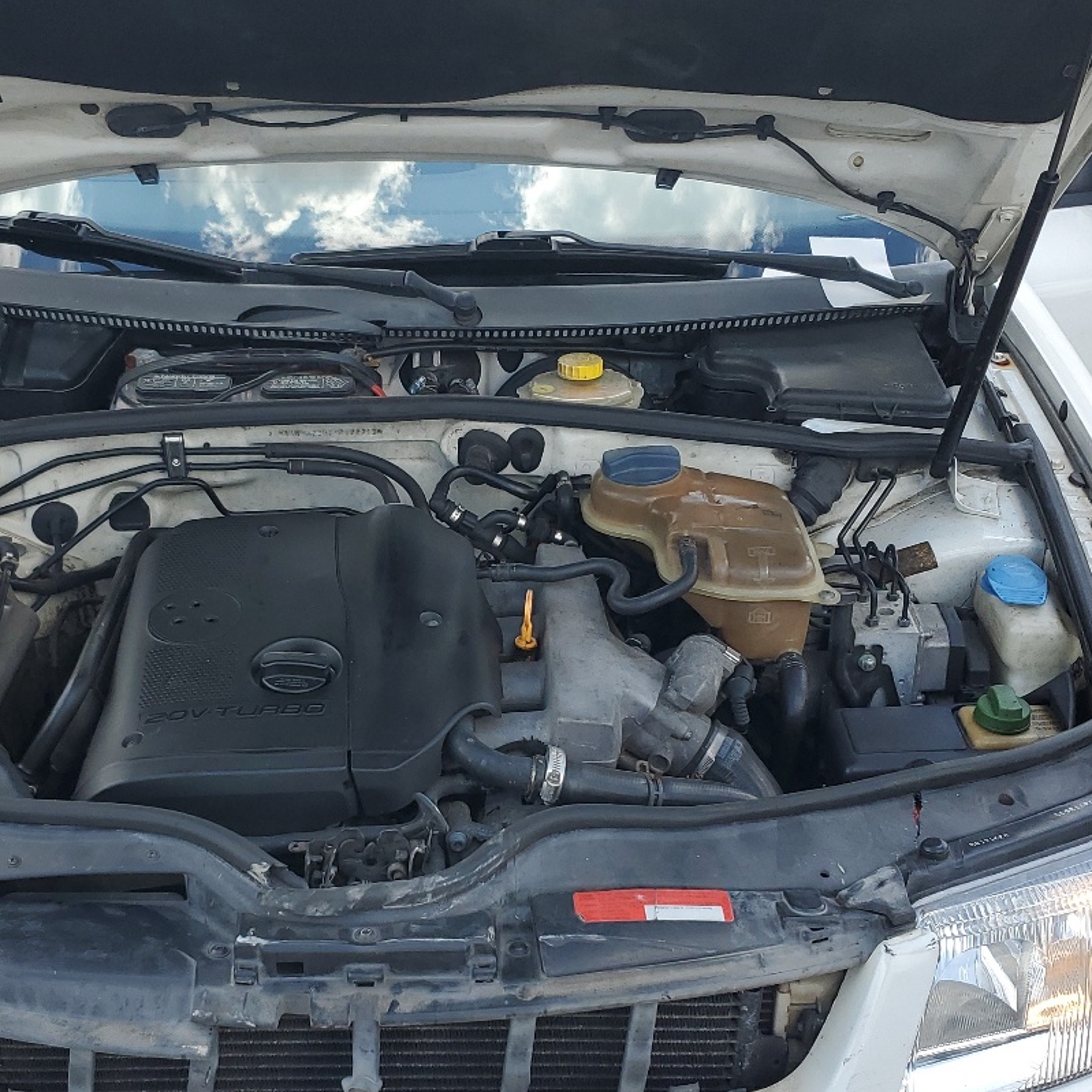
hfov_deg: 36.6
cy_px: 692
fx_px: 1642
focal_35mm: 46
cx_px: 407
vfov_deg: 36.5
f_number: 1.5
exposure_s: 1/1111
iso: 50
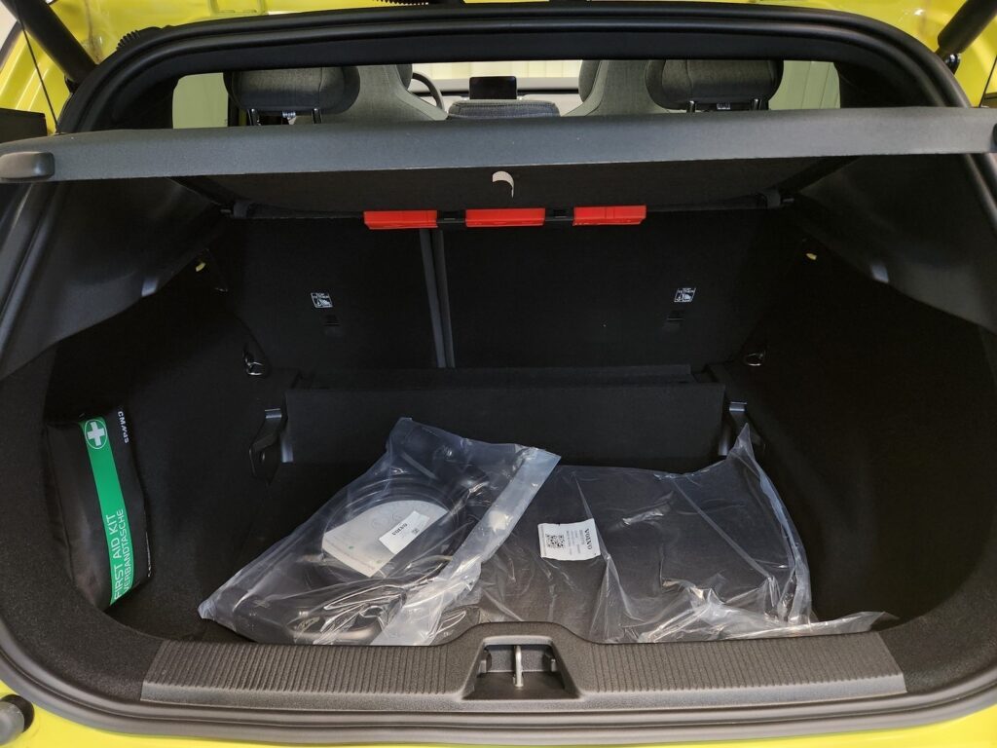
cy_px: 374
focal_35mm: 23
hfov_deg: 73.9
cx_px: 498
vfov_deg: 58.9
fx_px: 662
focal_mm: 5.4
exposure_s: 1/100
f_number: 1.8
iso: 640
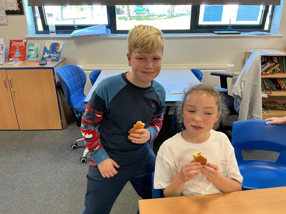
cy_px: 107
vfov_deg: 48.2
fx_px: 240
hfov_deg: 61.7
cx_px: 143
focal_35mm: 29
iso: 80
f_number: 1.8
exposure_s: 1/60
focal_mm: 3
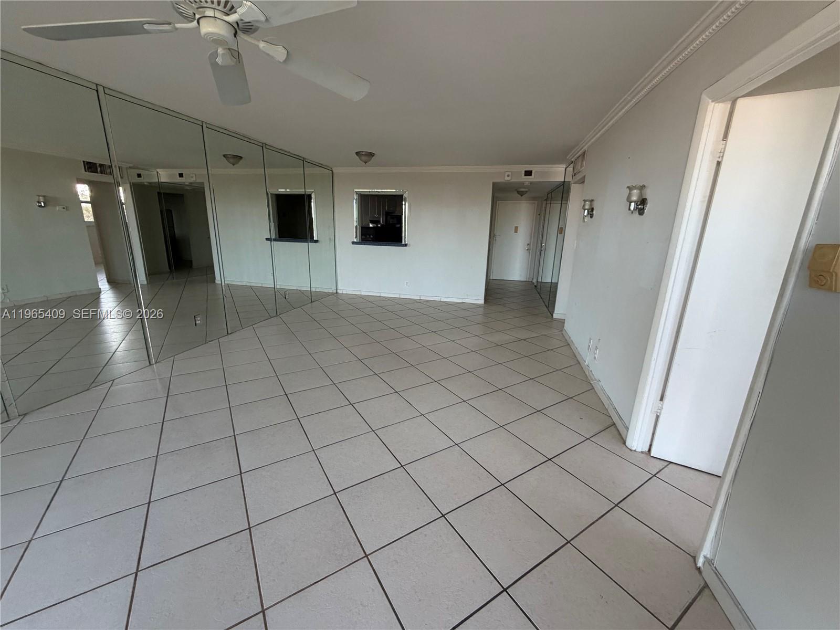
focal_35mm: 14
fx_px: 340
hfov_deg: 102.1
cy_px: 315
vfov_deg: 85.7
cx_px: 420
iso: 320
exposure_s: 1/119
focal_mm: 2.22
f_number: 2.2
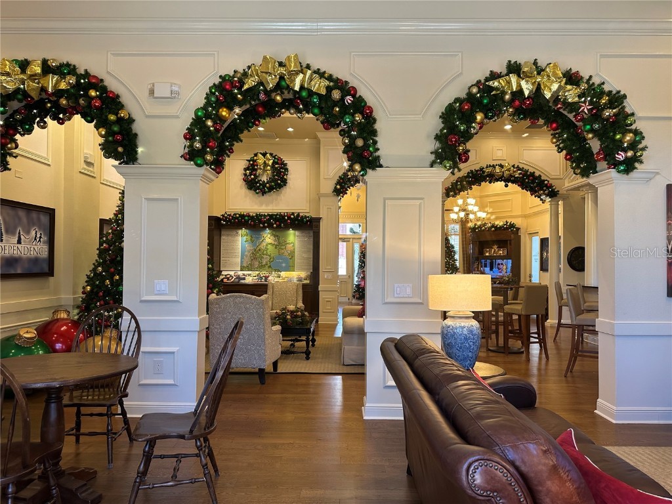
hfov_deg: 71.6
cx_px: 336
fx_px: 466
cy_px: 252
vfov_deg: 56.8
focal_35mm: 24
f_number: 1.78
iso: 160
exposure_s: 1/120
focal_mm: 6.86
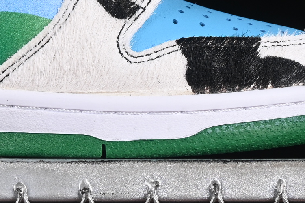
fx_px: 2356
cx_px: -48
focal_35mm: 278
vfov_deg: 4.9
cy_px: -73
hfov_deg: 7.4
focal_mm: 50
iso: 160
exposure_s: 1/80
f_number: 7.1
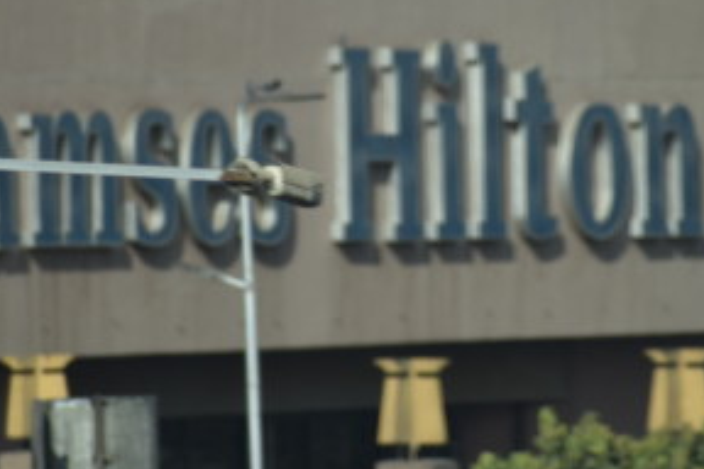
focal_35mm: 782
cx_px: 403
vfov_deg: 1.8
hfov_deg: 2.6
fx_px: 15291
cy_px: 178
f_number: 7.1
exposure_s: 1/500
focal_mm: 300
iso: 160
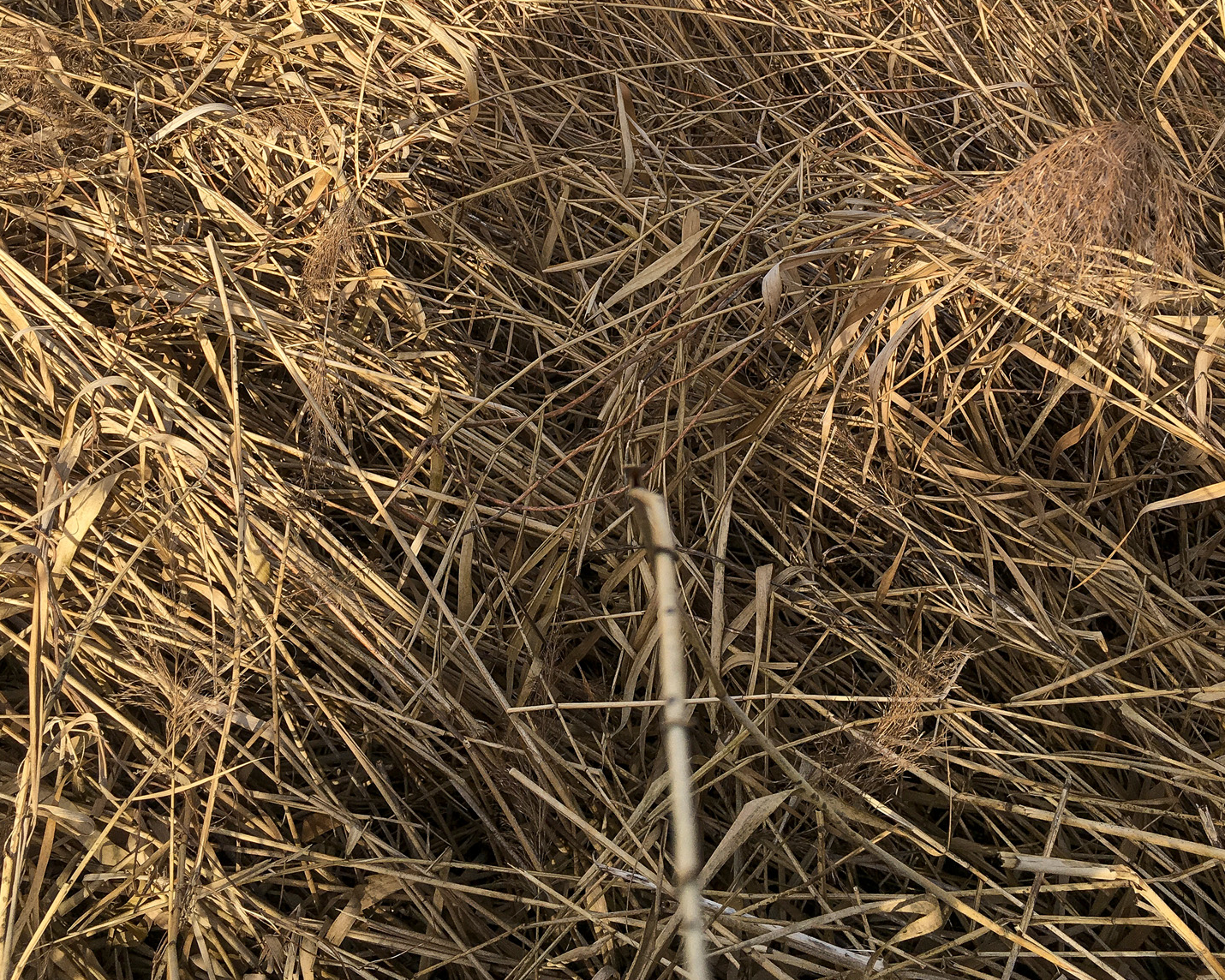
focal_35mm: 38
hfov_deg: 47.9
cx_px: 615
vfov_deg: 37.9
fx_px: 1378
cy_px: 210
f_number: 2.2
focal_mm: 4.15
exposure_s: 1/730
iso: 25
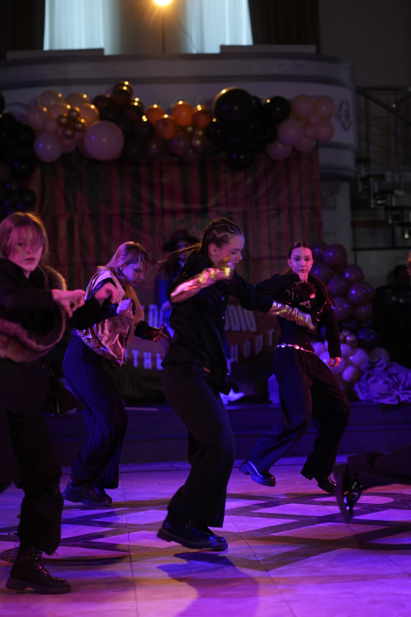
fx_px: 1456
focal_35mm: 85
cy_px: 308
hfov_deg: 16.1
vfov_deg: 23.9
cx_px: 206
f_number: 2.2
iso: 800
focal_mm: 85
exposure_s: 1/400
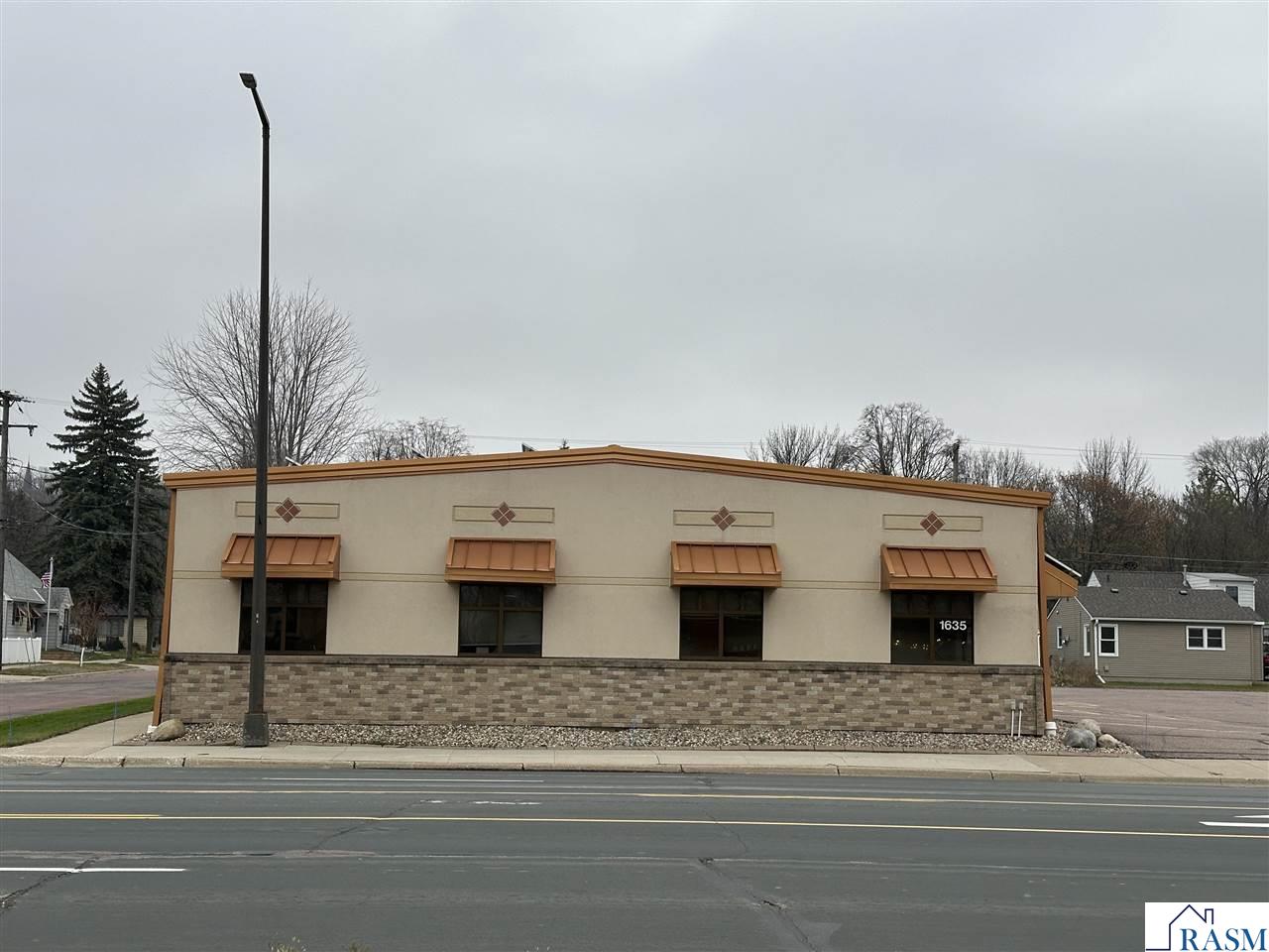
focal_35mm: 48
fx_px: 1760
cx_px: 634
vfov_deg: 30.3
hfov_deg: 39.7
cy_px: 476
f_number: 1.78
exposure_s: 1/672
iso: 64
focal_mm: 6.86
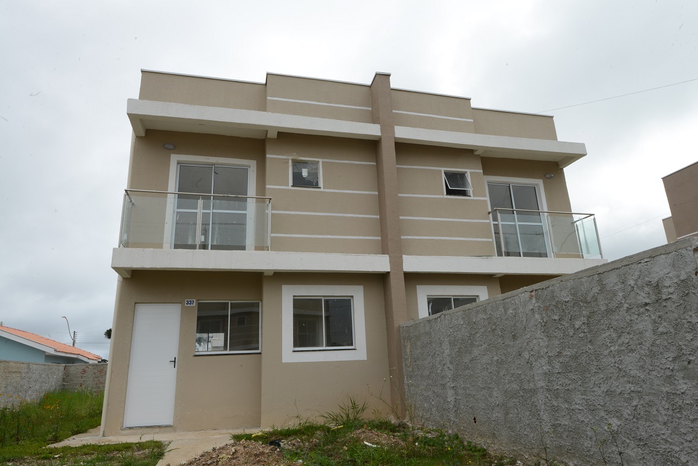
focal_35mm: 24
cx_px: 349
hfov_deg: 73.7
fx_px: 465
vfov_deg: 53.1
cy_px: 233
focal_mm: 24
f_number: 18
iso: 160
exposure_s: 1/60
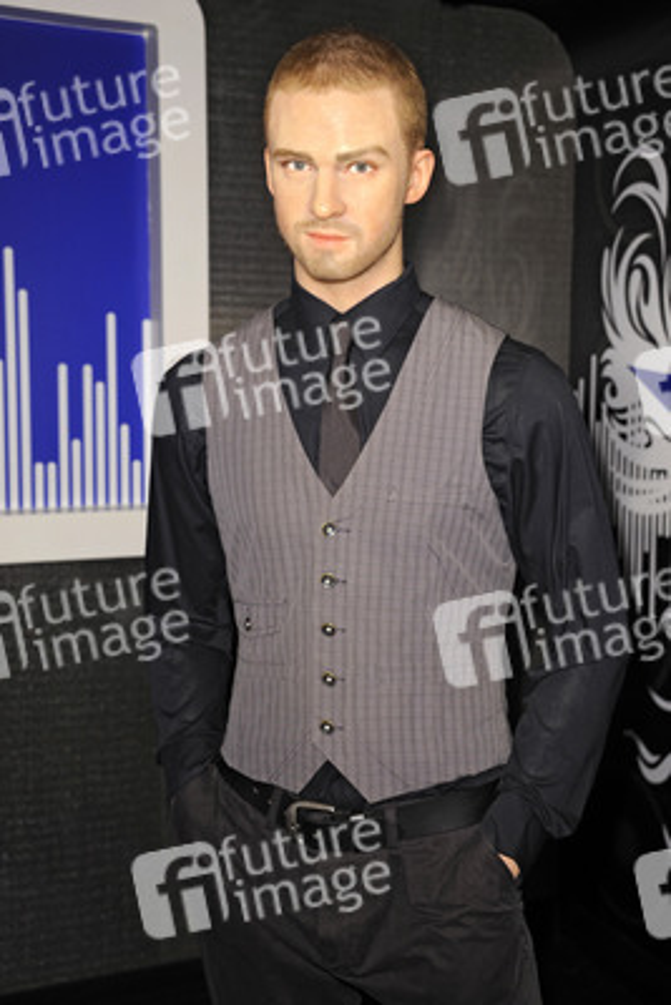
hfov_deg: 27.0
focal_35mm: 50
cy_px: 502
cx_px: 336
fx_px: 1397
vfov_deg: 39.6
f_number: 5.6
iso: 800
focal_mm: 50
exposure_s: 1/100
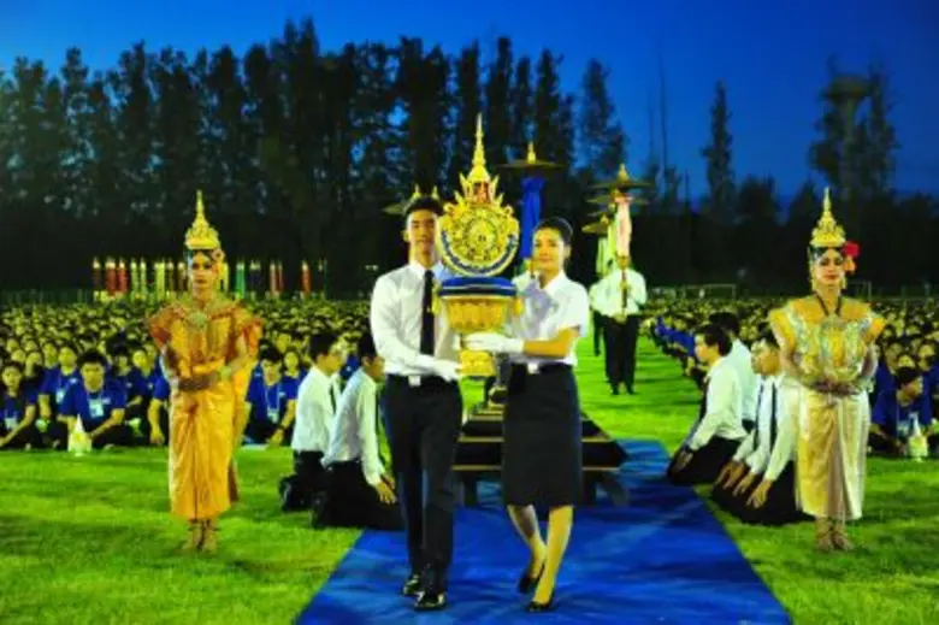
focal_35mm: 55
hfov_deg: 36.3
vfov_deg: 24.6
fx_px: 1434
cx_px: 470
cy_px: 312
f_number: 4.5
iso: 4000
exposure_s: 1/80
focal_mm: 55
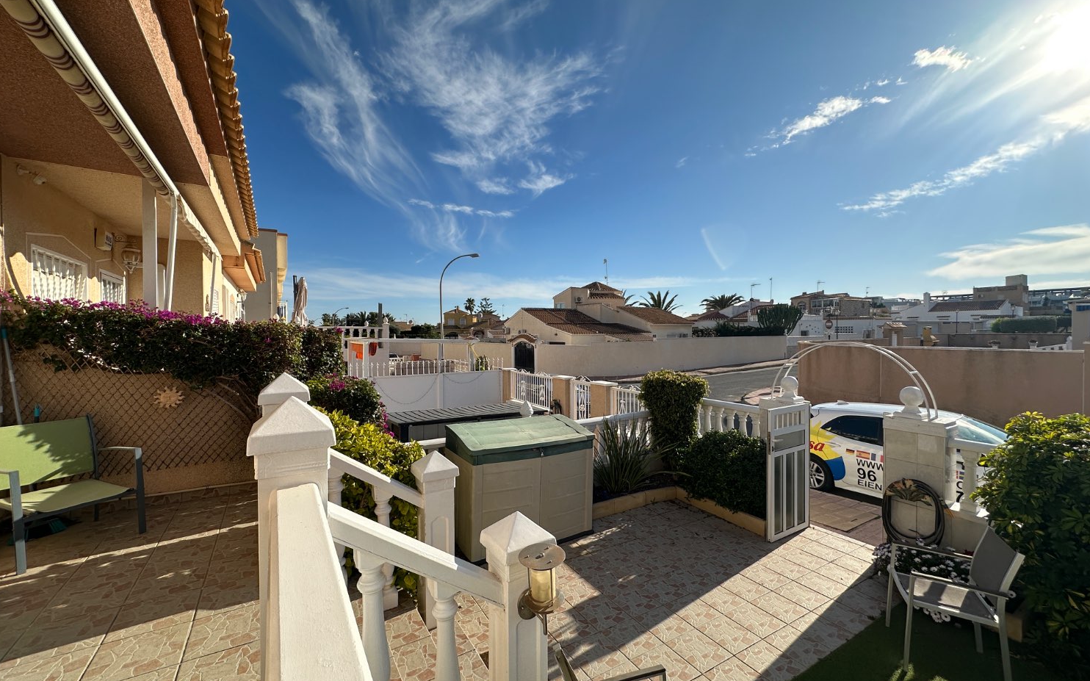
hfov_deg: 101.5
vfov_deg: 74.8
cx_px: 543
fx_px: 446
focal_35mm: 15
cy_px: 340
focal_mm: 2.22
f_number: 2.2
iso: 40
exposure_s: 1/1770
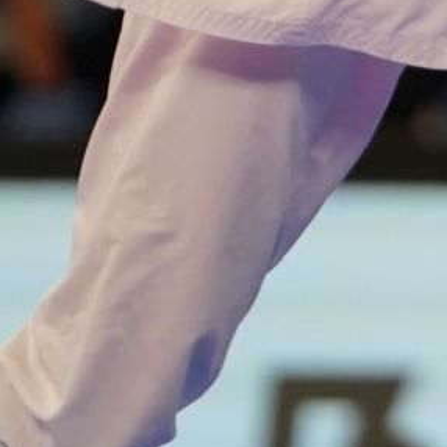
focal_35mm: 1605
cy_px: -470
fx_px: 23448
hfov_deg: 1.1
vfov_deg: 1.1
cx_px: 755
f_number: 2.8
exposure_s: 1/1000
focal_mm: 200
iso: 1600
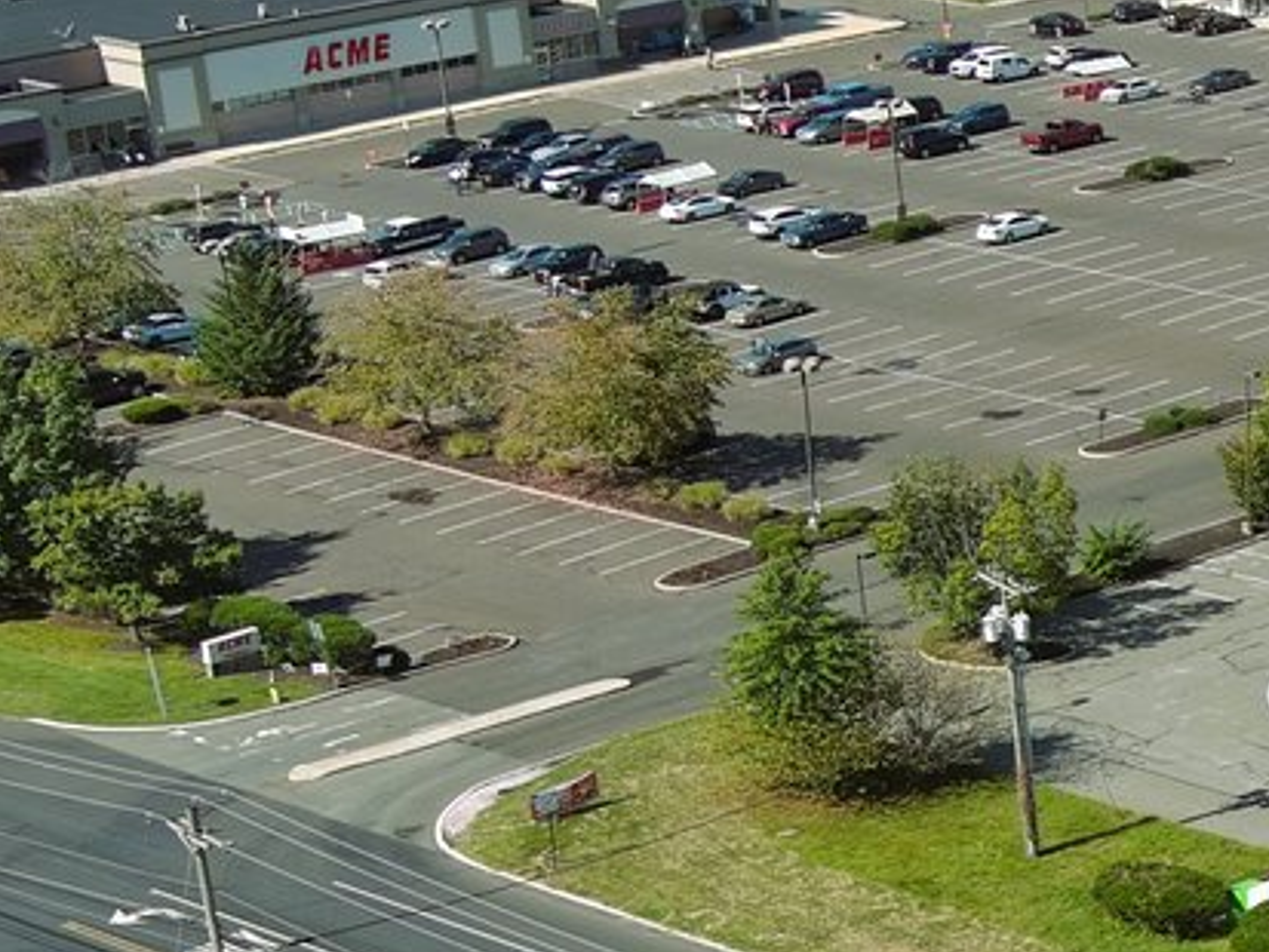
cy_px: 499
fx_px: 4217
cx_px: 2266
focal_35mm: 115
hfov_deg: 14.9
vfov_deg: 12.9
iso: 100
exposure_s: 1/1000
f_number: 2.8
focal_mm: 10.57
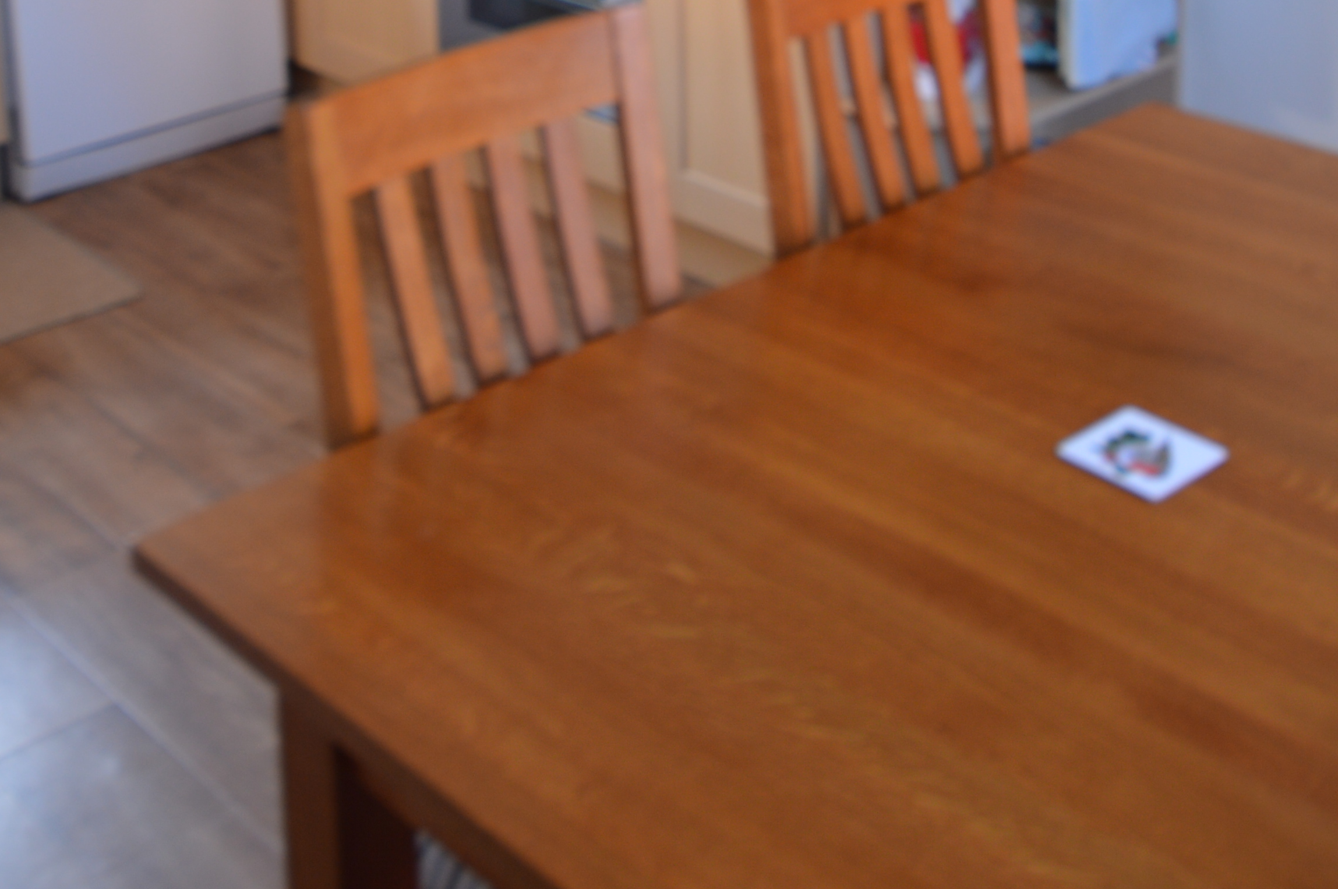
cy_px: -255
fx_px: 2042
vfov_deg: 22.1
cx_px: 654
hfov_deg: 36.3
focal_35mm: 55
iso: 100
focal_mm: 14
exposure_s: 1/8
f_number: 3.5
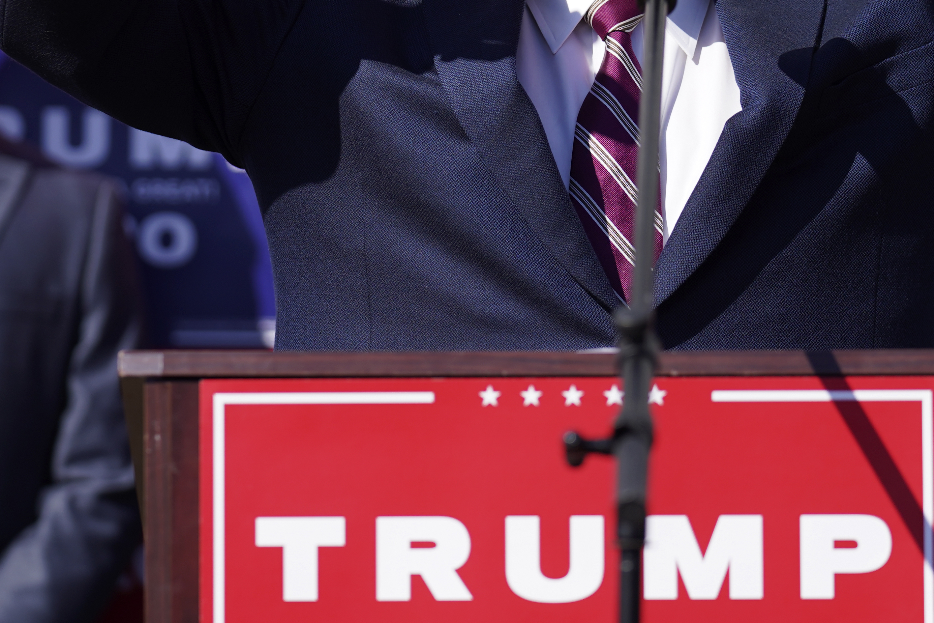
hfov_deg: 7.9
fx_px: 6797
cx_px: 512
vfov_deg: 5.2
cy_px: 141
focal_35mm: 262
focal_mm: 121
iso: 100
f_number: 2.8
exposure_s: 1/2000
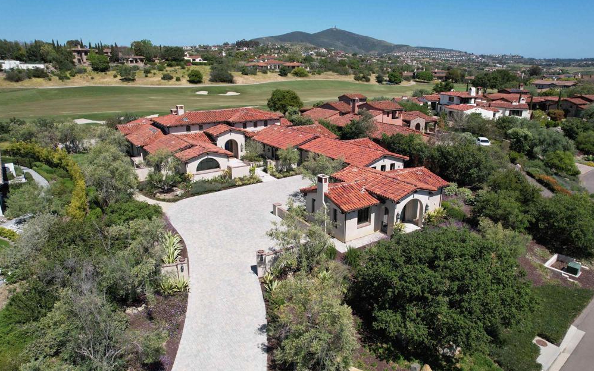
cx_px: 302
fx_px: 372
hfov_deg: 77.1
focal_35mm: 23
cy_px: 185
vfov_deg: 53.0
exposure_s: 1/2000
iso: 110
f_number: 2.8
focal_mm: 8.38
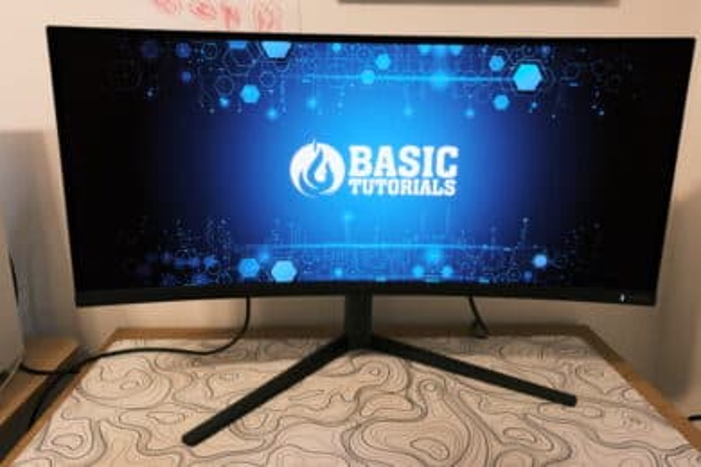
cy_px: 234
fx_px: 565
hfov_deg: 63.7
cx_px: 350
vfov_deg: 45.0
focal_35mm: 29
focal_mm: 19
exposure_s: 1/40
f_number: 8
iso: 3200
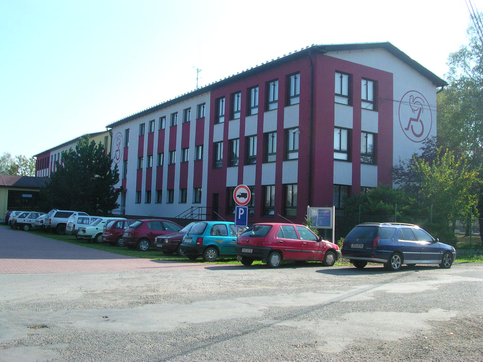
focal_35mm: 37
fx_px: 516
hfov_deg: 50.1
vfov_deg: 38.7
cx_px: 242
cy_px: 181
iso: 100
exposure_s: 1/211
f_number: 4.5
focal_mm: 5.6
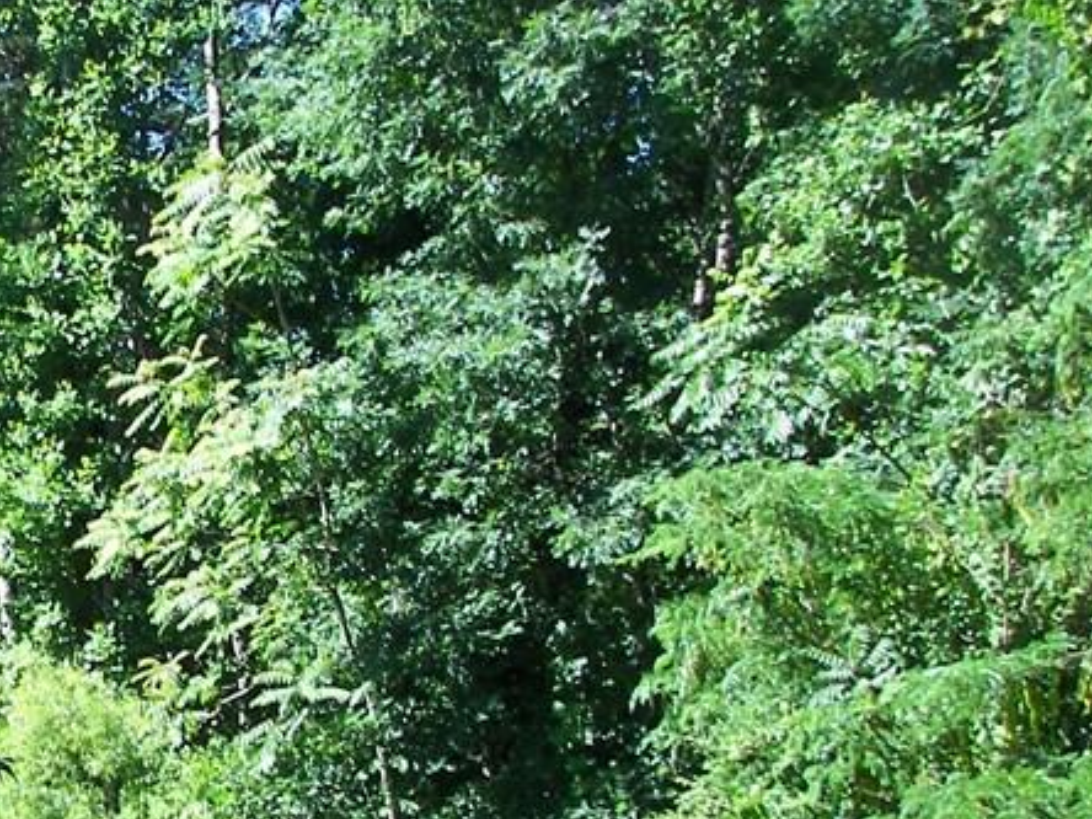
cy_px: 548
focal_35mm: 83
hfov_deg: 22.2
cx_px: -133
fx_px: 2618
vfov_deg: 17.7
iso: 50
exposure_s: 1/200
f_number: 2.8
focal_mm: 6
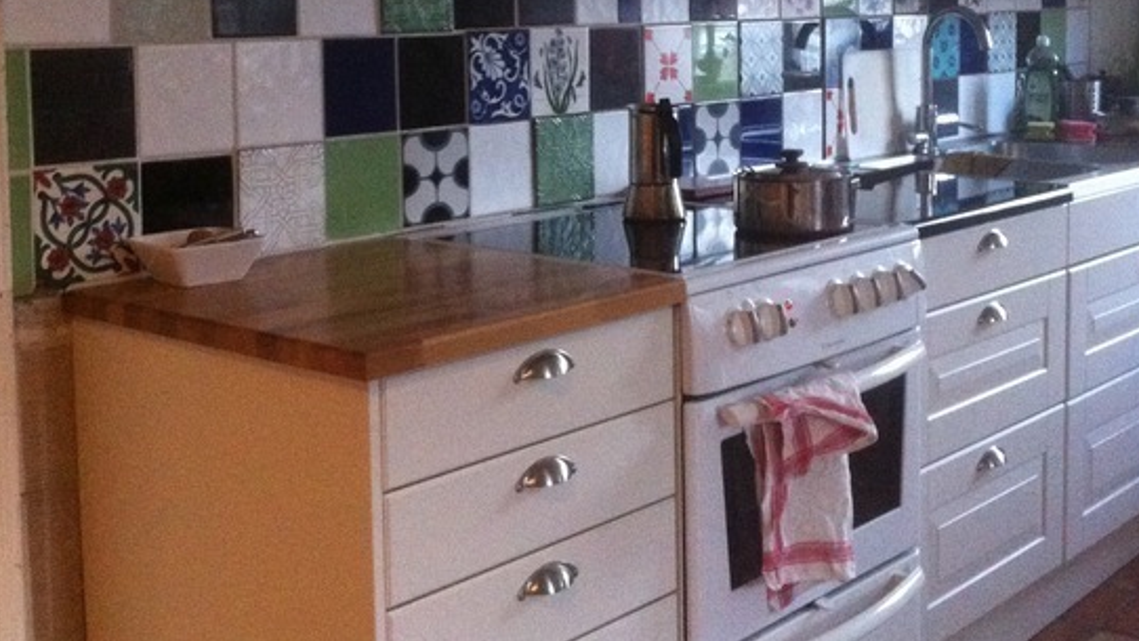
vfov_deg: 21.9
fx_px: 1631
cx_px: 588
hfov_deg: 38.5
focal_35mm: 54
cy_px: 107
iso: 640
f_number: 2.8
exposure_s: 1/15
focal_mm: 3.85
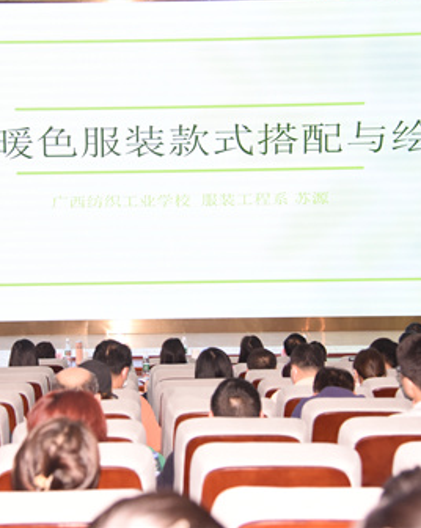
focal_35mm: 80
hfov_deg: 19.0
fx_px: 1248
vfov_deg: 23.9
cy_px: 241
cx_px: 118
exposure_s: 1/250
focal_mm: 52
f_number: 4
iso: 1600
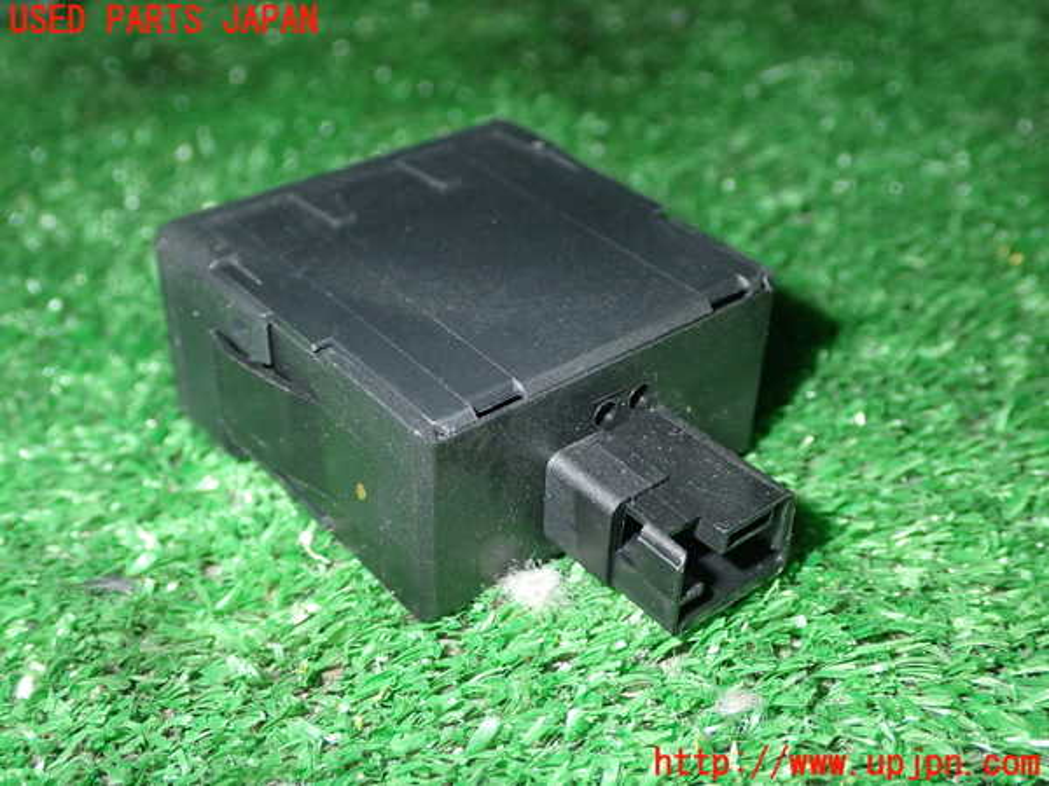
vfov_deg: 32.9
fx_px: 1333
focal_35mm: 44
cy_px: 393
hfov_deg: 42.9
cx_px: 524
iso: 400
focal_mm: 7.84
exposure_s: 1/40
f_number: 9
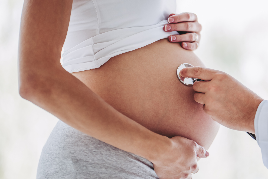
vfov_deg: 11.6
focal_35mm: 118
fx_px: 879
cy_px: 80
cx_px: 181
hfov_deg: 17.3
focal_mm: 85
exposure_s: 1/400
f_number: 2
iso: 320
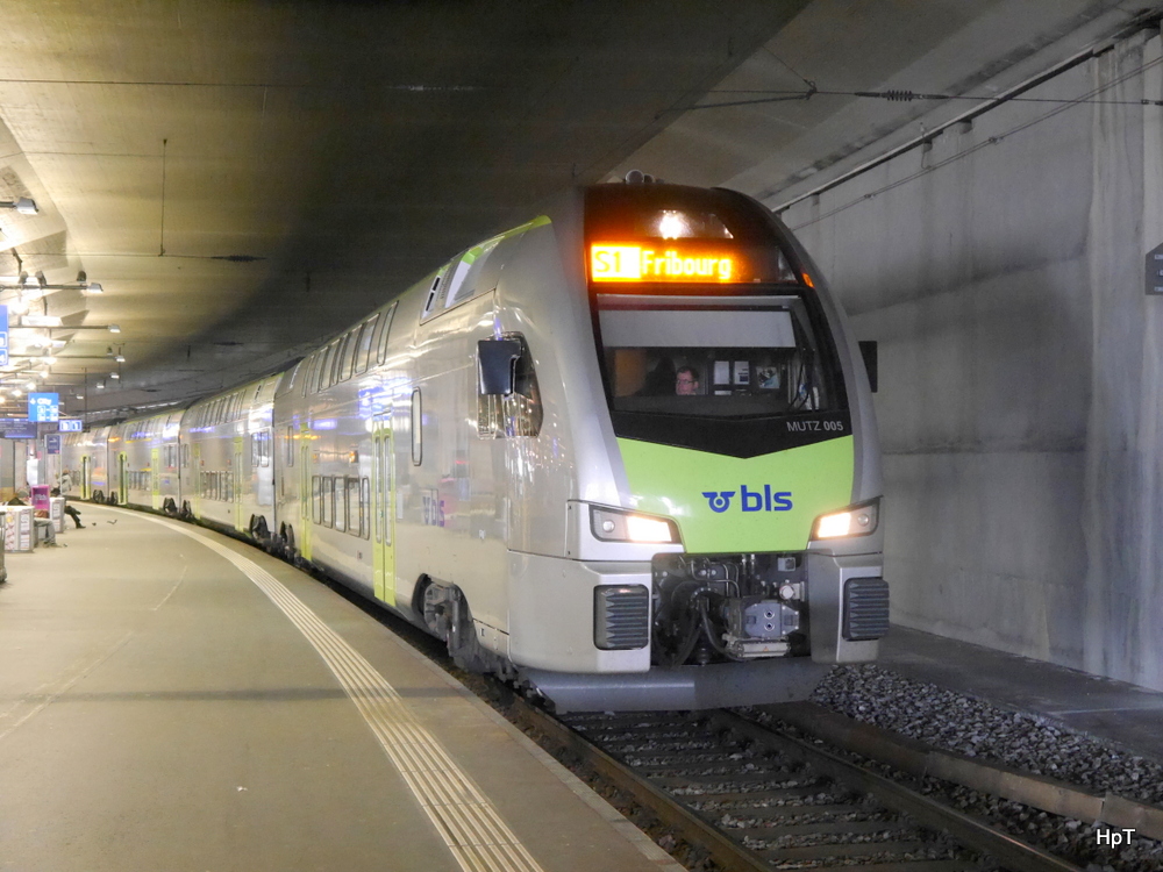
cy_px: 436
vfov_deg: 28.0
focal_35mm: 52
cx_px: 582
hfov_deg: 36.8
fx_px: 1747
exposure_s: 1/25
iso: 3200
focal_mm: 26
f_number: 4.7
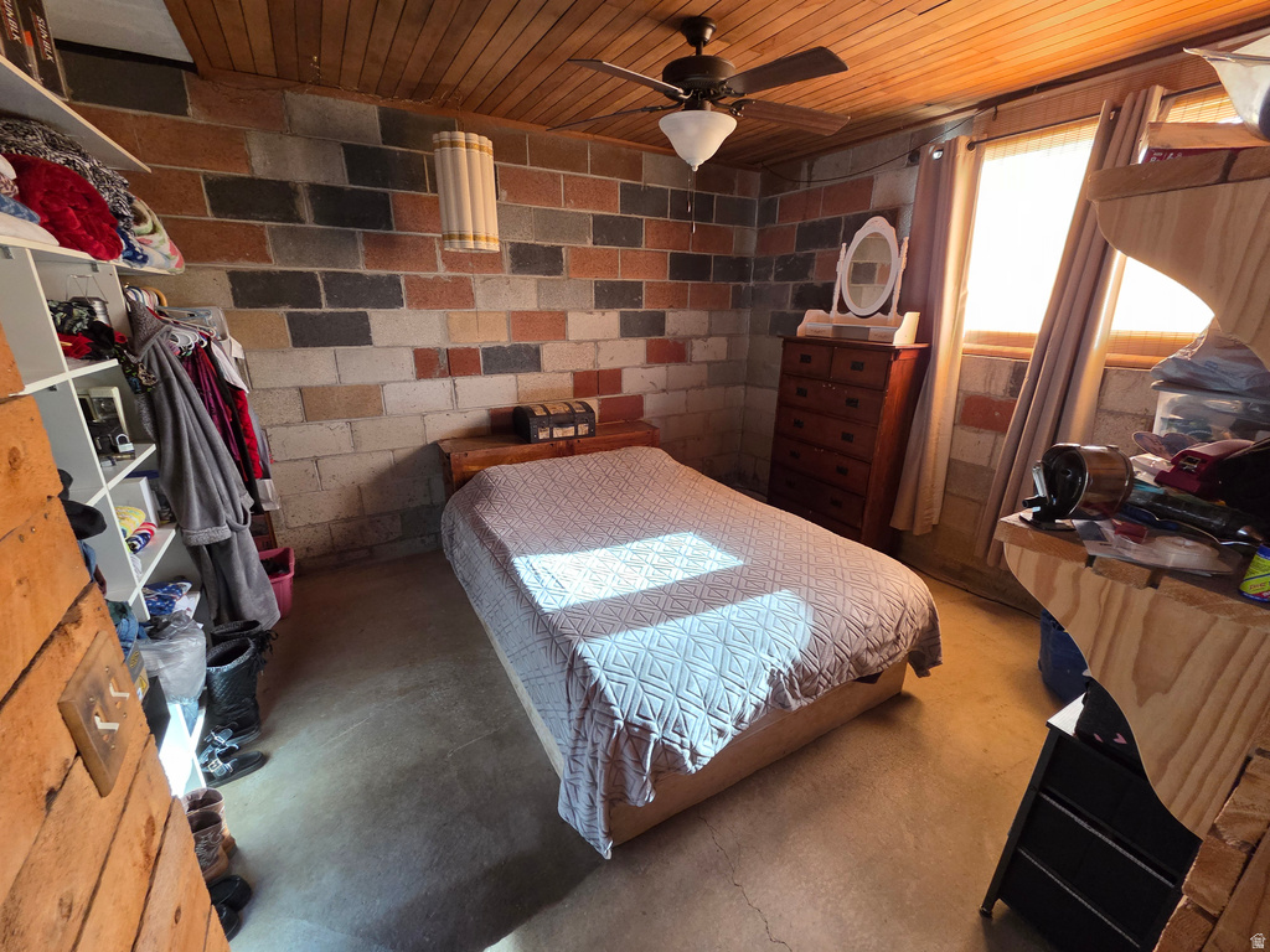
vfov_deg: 89.9
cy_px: 476
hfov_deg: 106.2
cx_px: 635
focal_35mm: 13
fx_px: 477
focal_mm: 2.2
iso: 400
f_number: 2.2
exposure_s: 1/60
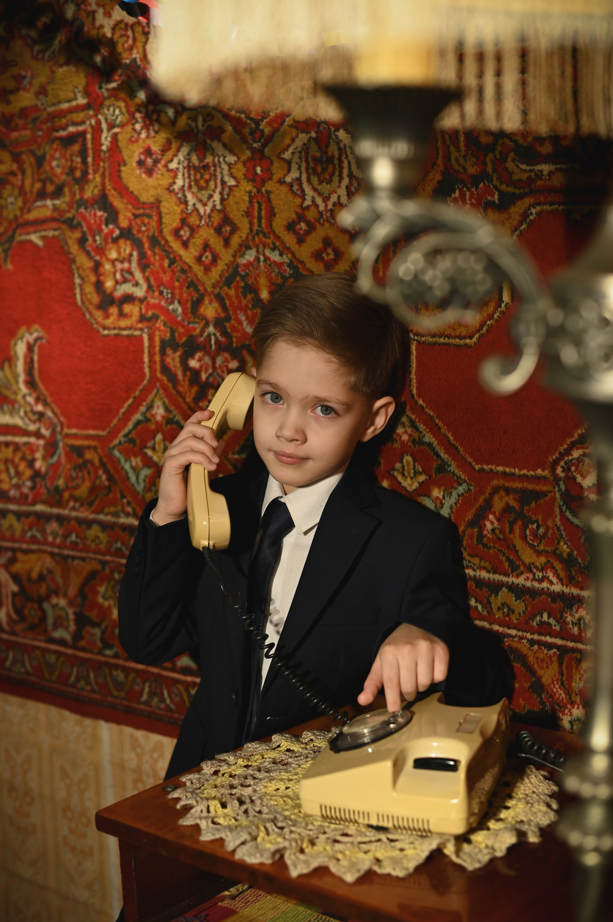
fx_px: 1279
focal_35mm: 50
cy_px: 461
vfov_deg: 39.6
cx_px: 306
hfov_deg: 27.0
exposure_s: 1/250
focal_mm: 50
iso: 320
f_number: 3.2
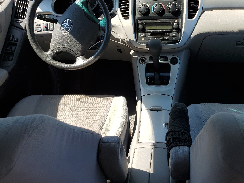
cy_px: 84
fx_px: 254
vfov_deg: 39.6
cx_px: 145
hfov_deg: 51.0
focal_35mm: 36
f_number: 1.5
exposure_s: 1/1111
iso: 50
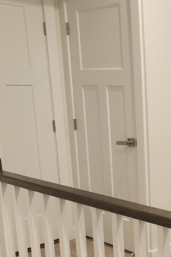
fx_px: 414
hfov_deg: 21.3
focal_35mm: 58
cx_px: 217
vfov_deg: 33.9
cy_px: 189
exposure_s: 1/60
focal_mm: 5.4
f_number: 1.8
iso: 160
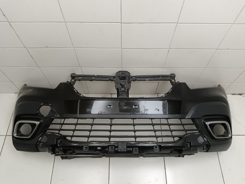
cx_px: 122
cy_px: 92
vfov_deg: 51.4
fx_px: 191
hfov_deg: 65.3
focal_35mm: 27
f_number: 1.9
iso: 469
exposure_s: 1/100
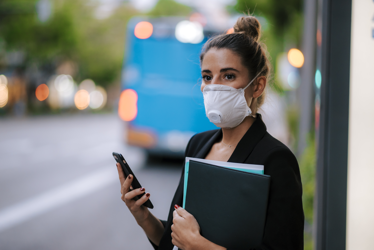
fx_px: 883
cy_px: 125
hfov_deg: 23.9
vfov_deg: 16.1
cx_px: 187
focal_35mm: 85
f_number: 1.8
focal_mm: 85
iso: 640
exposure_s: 1/250
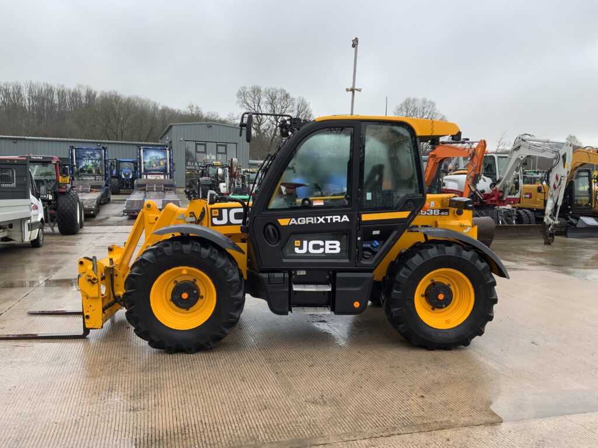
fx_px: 501
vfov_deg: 48.2
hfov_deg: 61.7
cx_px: 299
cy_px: 224
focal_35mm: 29
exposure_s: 1/138
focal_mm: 3
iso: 16
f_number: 1.8
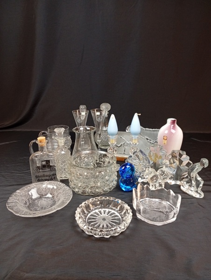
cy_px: 140
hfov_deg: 51.5
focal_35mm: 27
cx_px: 106
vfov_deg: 65.2
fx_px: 219
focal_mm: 3.98
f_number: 1.8
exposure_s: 1/33.3
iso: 607
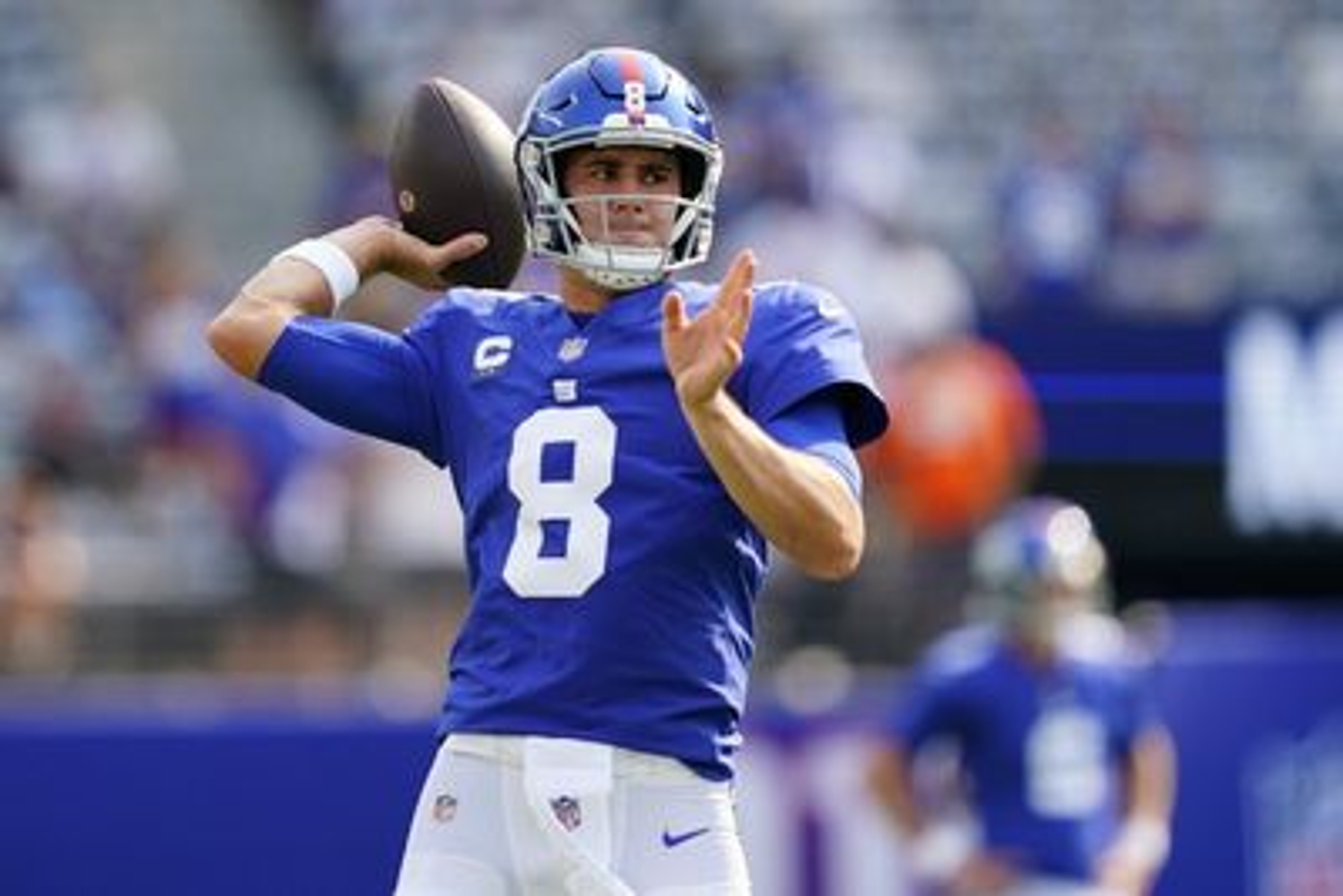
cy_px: 448
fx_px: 14927
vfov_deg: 3.4
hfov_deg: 5.2
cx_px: 672
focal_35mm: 400
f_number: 2.8
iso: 320
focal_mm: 400
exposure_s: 1/2500
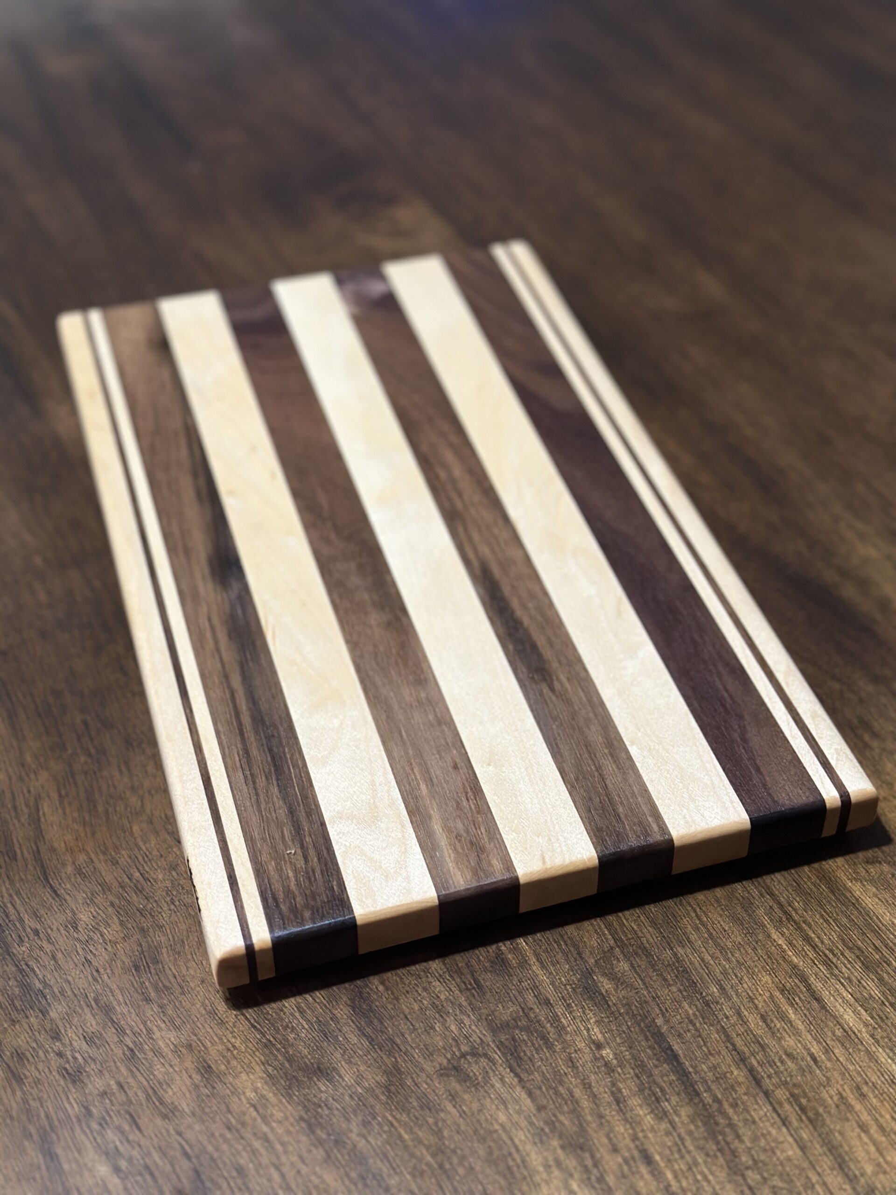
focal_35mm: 48
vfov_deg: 39.7
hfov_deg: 30.3
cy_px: 598
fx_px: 1657
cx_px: 448
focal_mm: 6.86
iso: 320
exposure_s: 1/40
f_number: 1.78
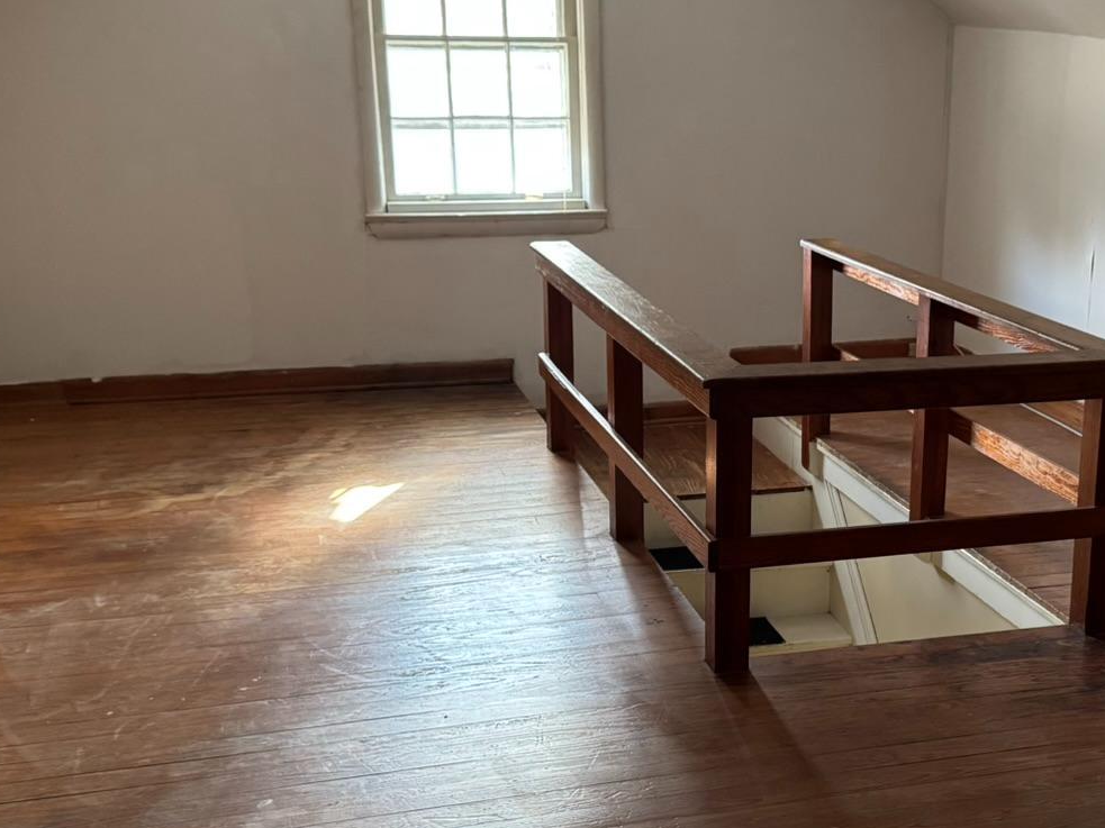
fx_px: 1596
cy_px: 484
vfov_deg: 29.1
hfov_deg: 37.6
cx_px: 777
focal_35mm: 50
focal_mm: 6.76
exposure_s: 1/60
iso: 500
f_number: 1.78
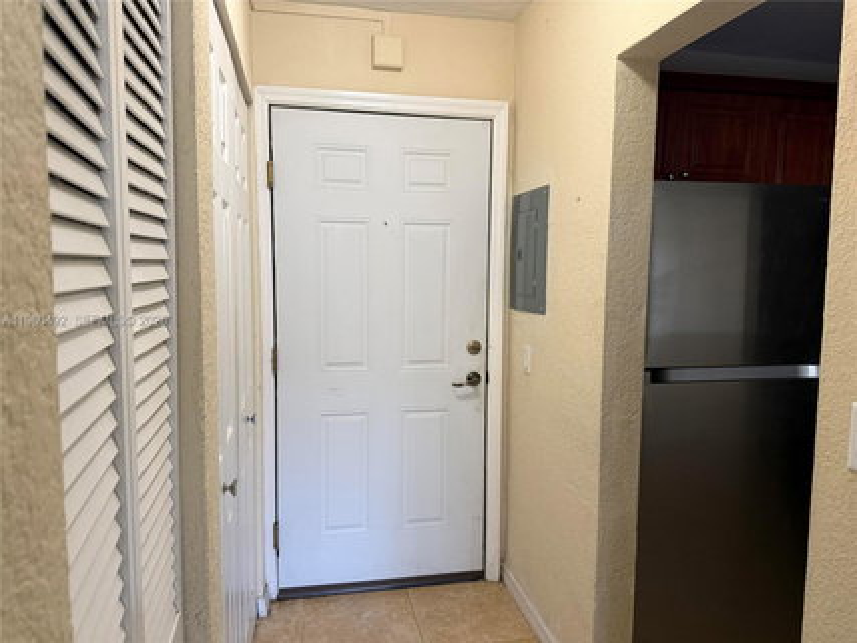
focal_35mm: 24
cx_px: 428
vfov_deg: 56.8
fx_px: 594
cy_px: 322
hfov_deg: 71.6
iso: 320
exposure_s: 1/60
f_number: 1.78
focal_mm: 6.76
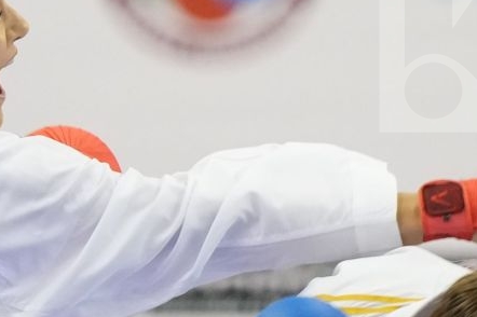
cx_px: 114
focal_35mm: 921
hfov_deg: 2.2
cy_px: 35
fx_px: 12194
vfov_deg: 1.5
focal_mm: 151
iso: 3200
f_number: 2.8
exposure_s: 1/1000
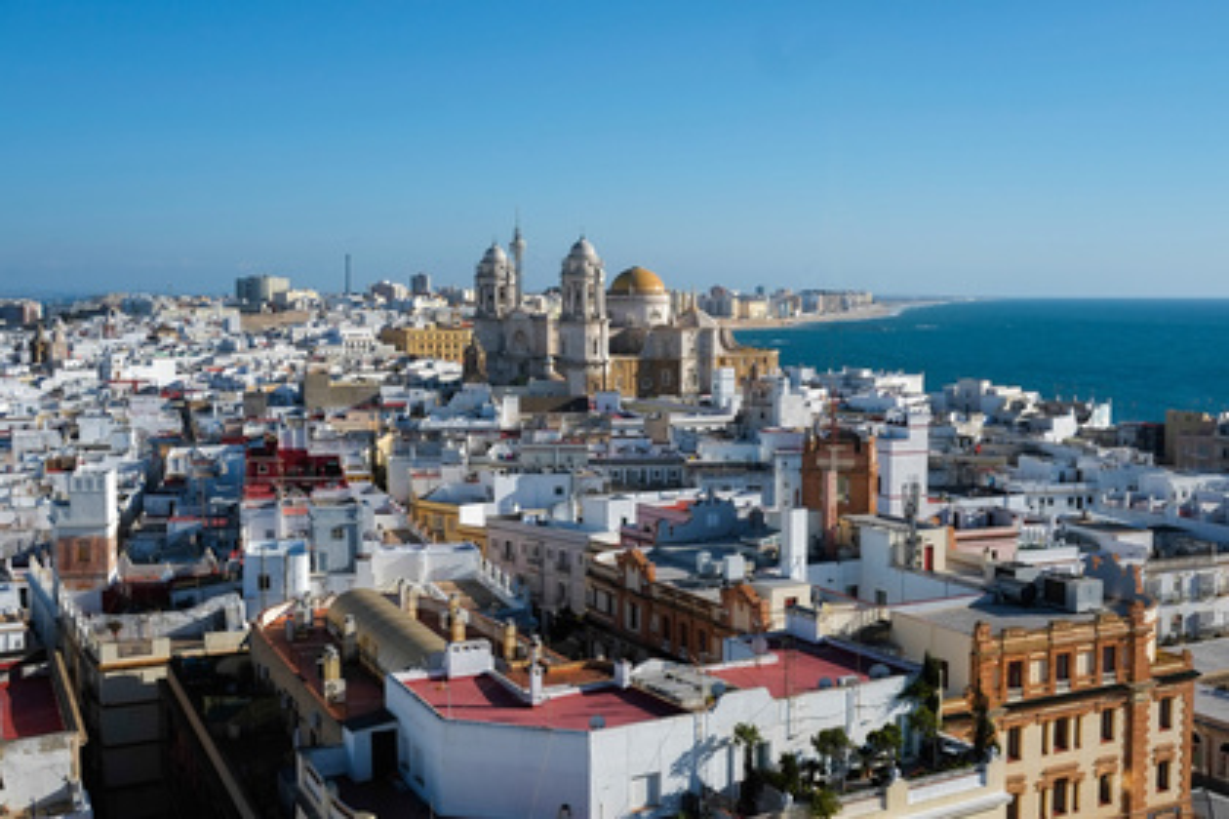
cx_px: 614
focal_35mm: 41
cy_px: 410
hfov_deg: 47.4
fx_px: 1400
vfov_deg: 32.6
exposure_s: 1/450
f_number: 7.1
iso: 100
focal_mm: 27
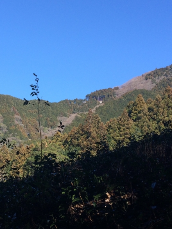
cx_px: 28
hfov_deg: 26.9
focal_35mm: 53
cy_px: 112
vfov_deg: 36.2
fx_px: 351
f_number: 2.2
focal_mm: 4.15
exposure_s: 1/933
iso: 32
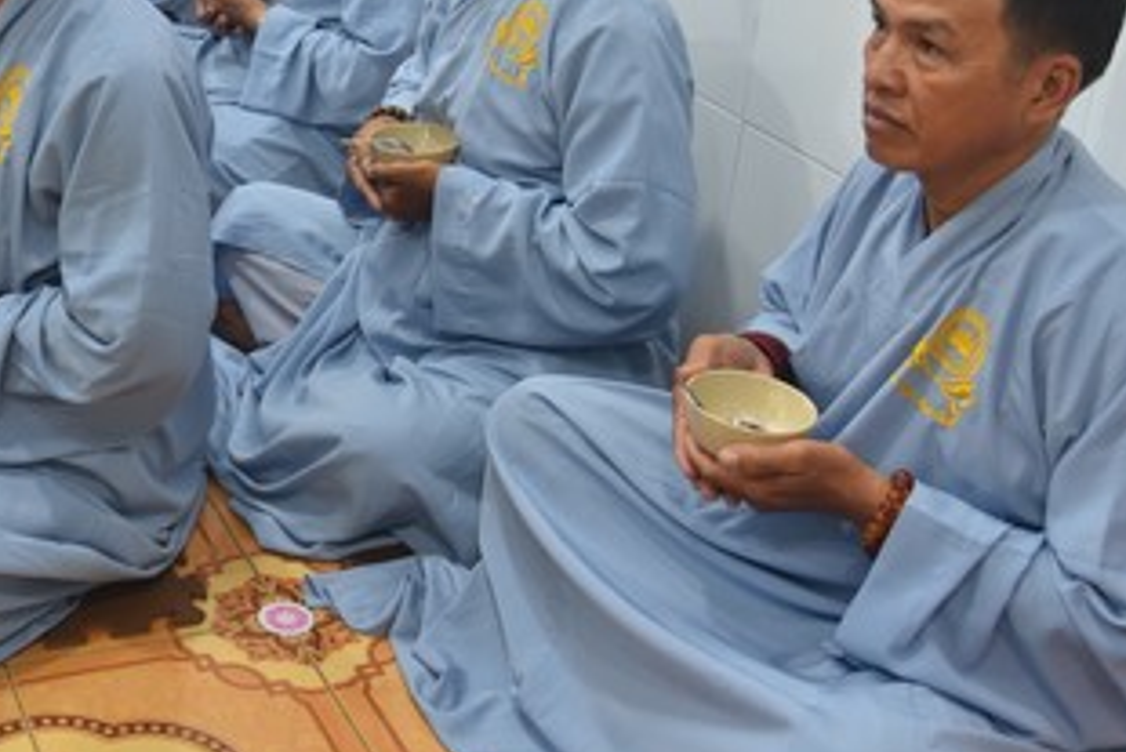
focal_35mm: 60
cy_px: 102
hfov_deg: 32.2
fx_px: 1877
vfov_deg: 22.2
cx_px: 171
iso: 560
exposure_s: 1/60
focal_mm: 30
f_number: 4
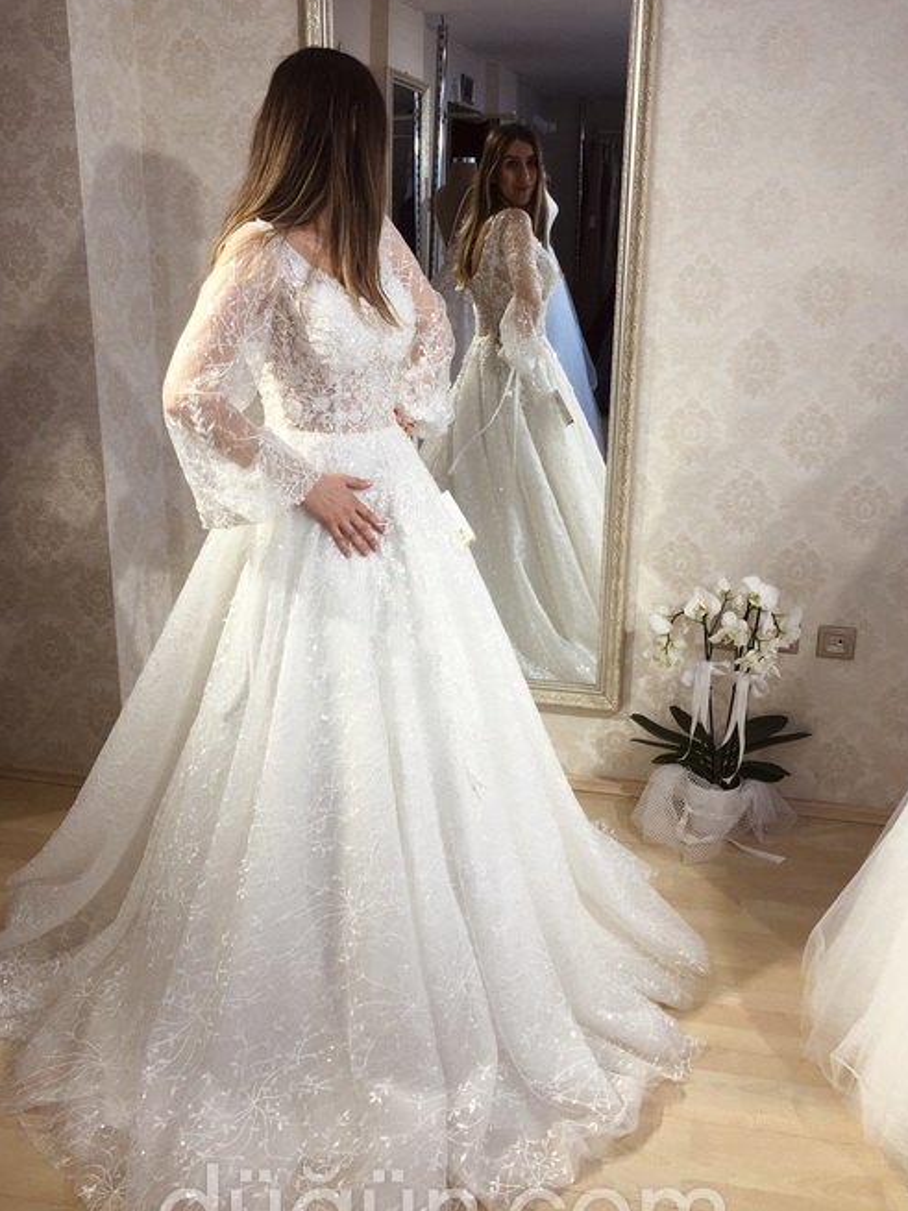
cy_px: 592
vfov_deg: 54.0
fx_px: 1190
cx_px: 442
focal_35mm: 34
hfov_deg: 41.8
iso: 25
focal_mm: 4.15
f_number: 2.2
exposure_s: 1/100
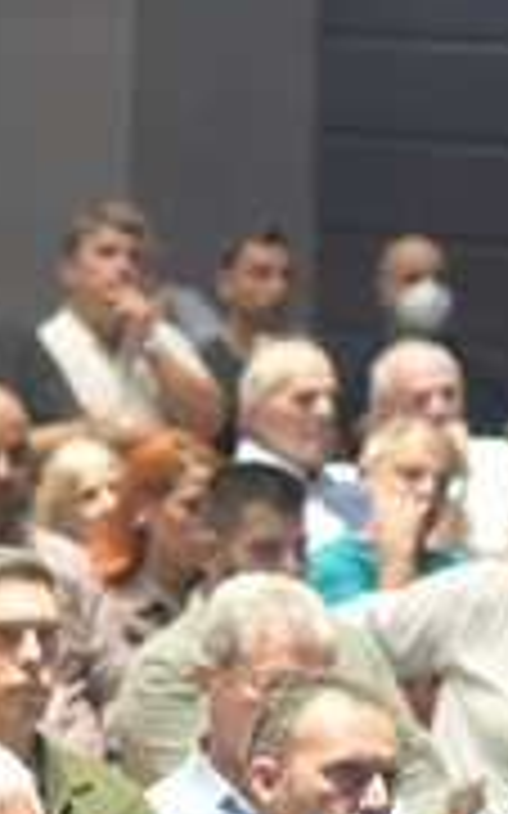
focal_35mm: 282
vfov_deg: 7.4
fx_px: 6252
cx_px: 701
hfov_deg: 4.6
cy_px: 940
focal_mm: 50
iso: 2000
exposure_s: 1/125
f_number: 2
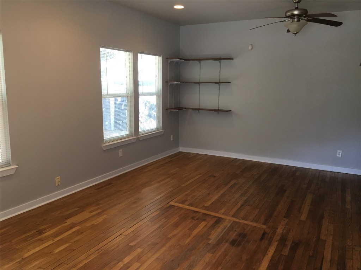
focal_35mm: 29
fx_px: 302
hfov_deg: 61.7
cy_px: 135
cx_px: 180
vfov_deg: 48.2
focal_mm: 4.15
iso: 40
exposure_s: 1/30
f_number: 2.2
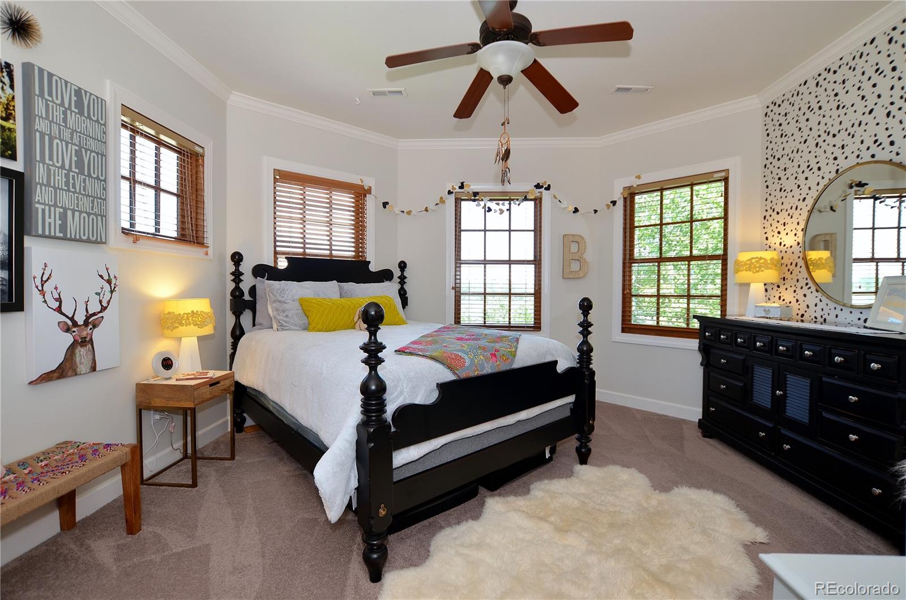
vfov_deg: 77.0
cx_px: 453
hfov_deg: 100.5
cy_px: 300
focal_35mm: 15
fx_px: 377
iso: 250
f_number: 4.8
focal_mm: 10
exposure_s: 1/60
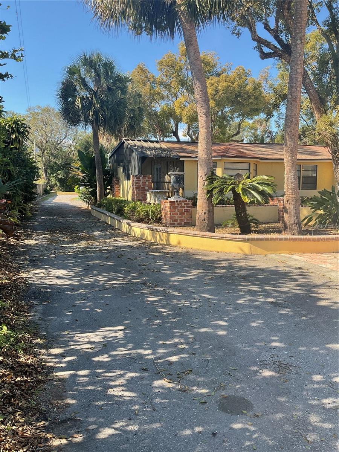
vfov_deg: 61.7
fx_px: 379
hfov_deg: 48.2
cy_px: 226
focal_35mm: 29
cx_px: 170
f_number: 1.8
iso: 16
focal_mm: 3
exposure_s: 1/495
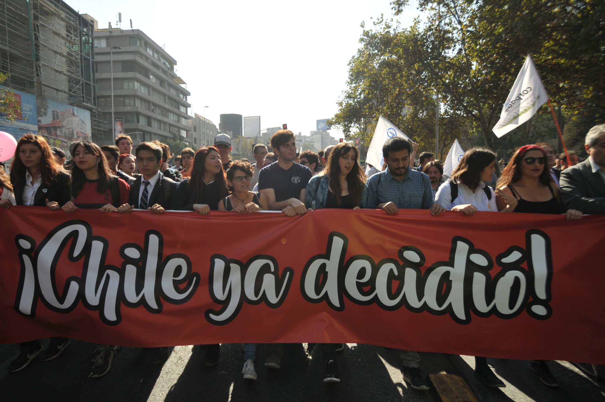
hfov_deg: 89.8
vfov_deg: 67.2
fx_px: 302
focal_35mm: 18
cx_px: 275
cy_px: 196
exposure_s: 1/800
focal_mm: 10
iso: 200
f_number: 4.5
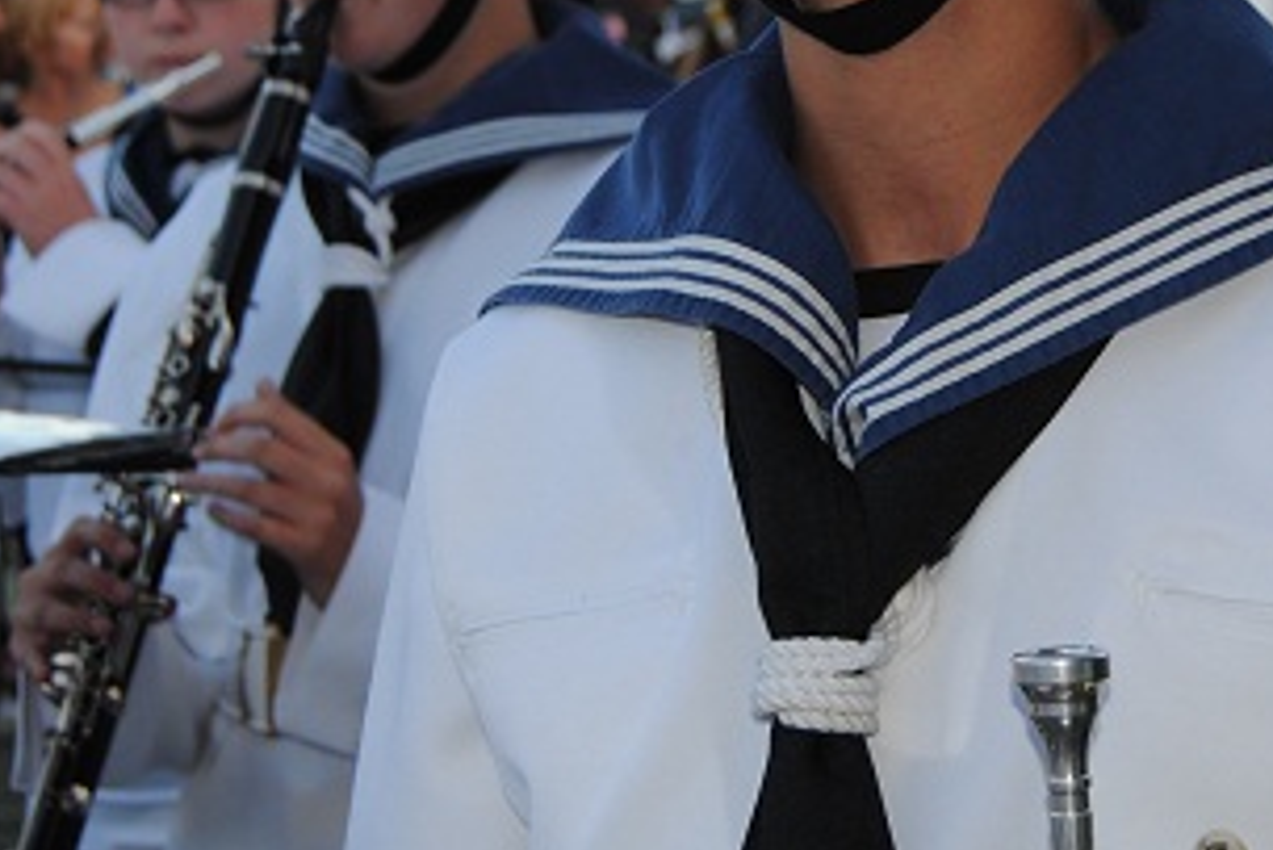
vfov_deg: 9.7
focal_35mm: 142
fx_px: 5023
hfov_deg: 14.4
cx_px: 737
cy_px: 201
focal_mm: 32
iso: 100
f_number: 4.5
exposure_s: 1/200
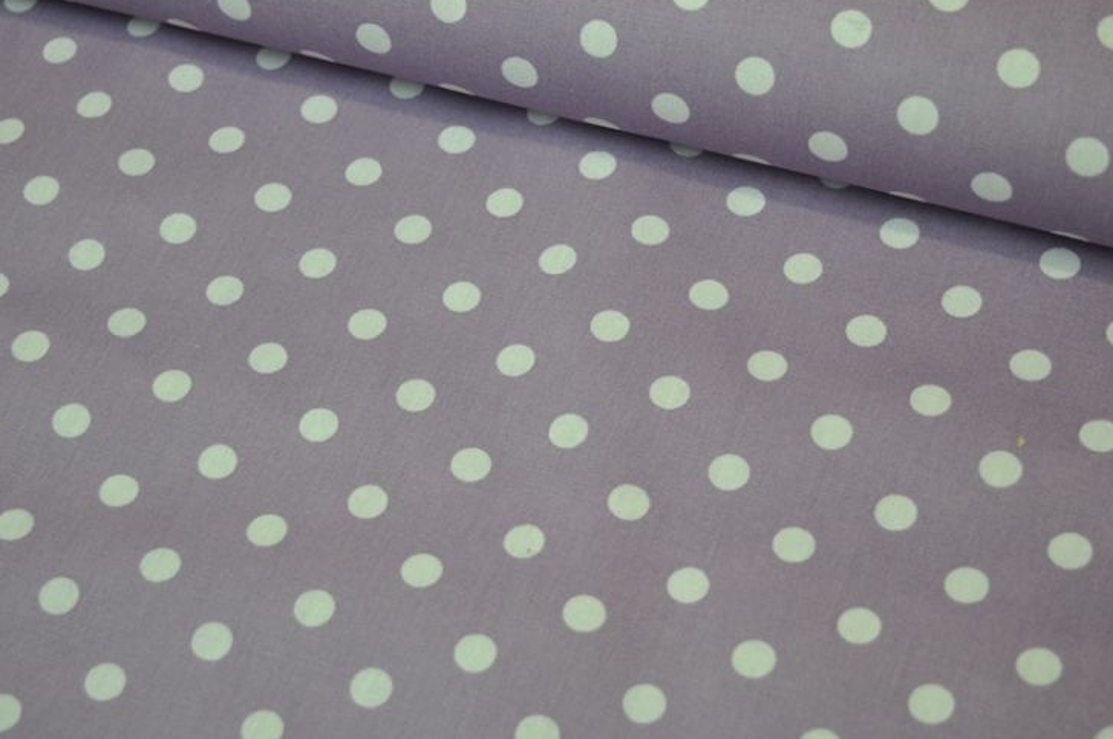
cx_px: 551
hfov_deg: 30.5
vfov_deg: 20.6
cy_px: 337
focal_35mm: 66
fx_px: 2038
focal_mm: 40
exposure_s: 1/100
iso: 400
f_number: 5
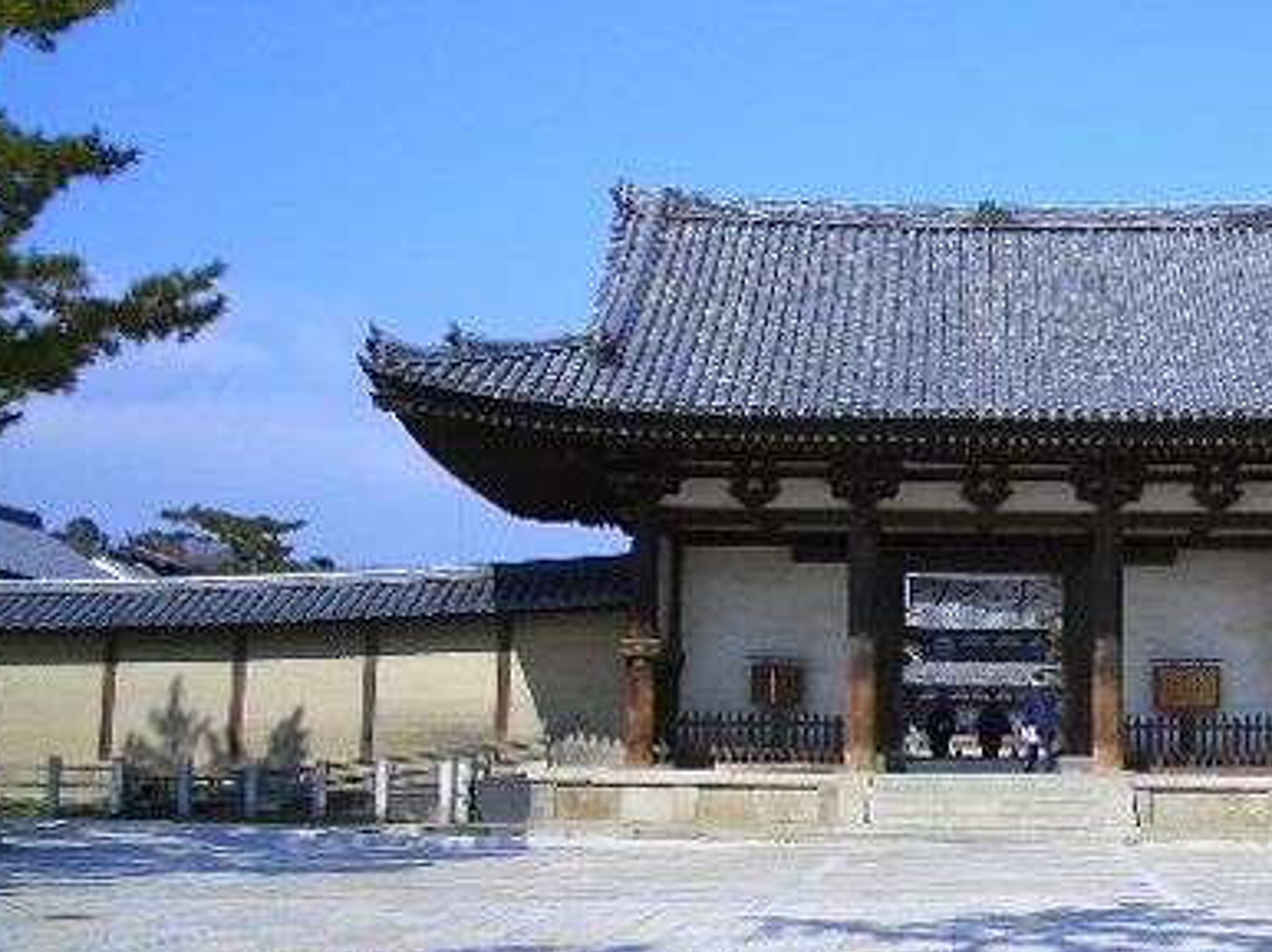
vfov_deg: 24.8
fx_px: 2167
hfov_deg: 32.0
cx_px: 972
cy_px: 512
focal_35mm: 59
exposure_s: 1/640
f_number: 4.3
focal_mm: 5.8
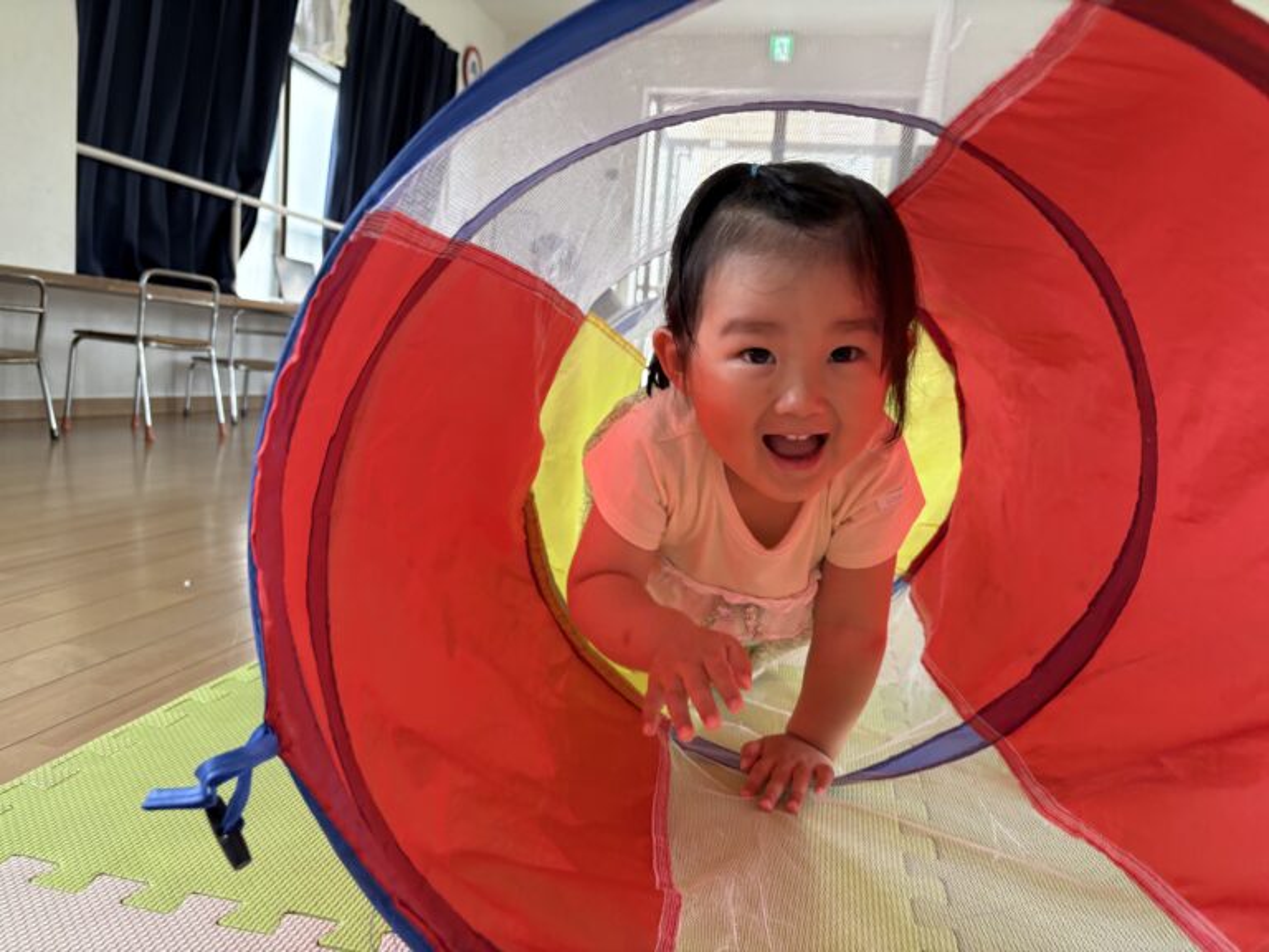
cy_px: 476
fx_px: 953
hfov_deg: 67.3
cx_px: 634
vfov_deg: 53.1
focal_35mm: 26
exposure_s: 1/94
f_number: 1.6
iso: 125
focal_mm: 5.96
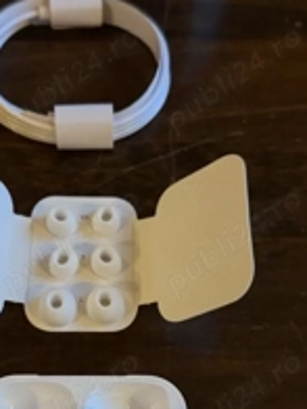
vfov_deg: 38.5
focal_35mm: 49
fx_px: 579
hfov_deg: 29.5
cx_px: 113
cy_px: 267
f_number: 1.78
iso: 500
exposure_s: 1/48
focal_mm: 6.76
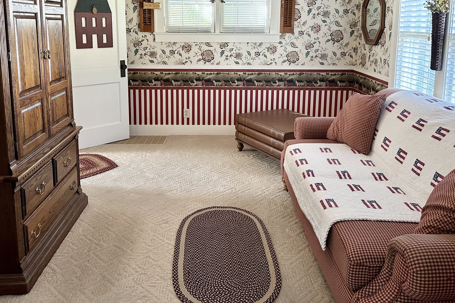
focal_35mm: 32
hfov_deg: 58.7
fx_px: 404
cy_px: 88
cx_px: 229
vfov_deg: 40.3
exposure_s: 1/60
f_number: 1.78
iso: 200
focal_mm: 6.86
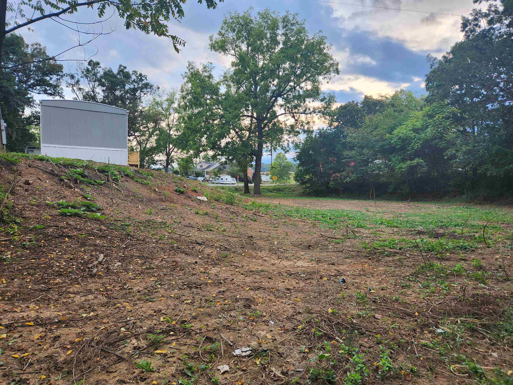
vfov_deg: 58.9
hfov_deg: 73.9
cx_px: 256
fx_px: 341
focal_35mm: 23
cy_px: 192
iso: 20
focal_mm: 5.4
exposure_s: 1/180
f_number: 1.8
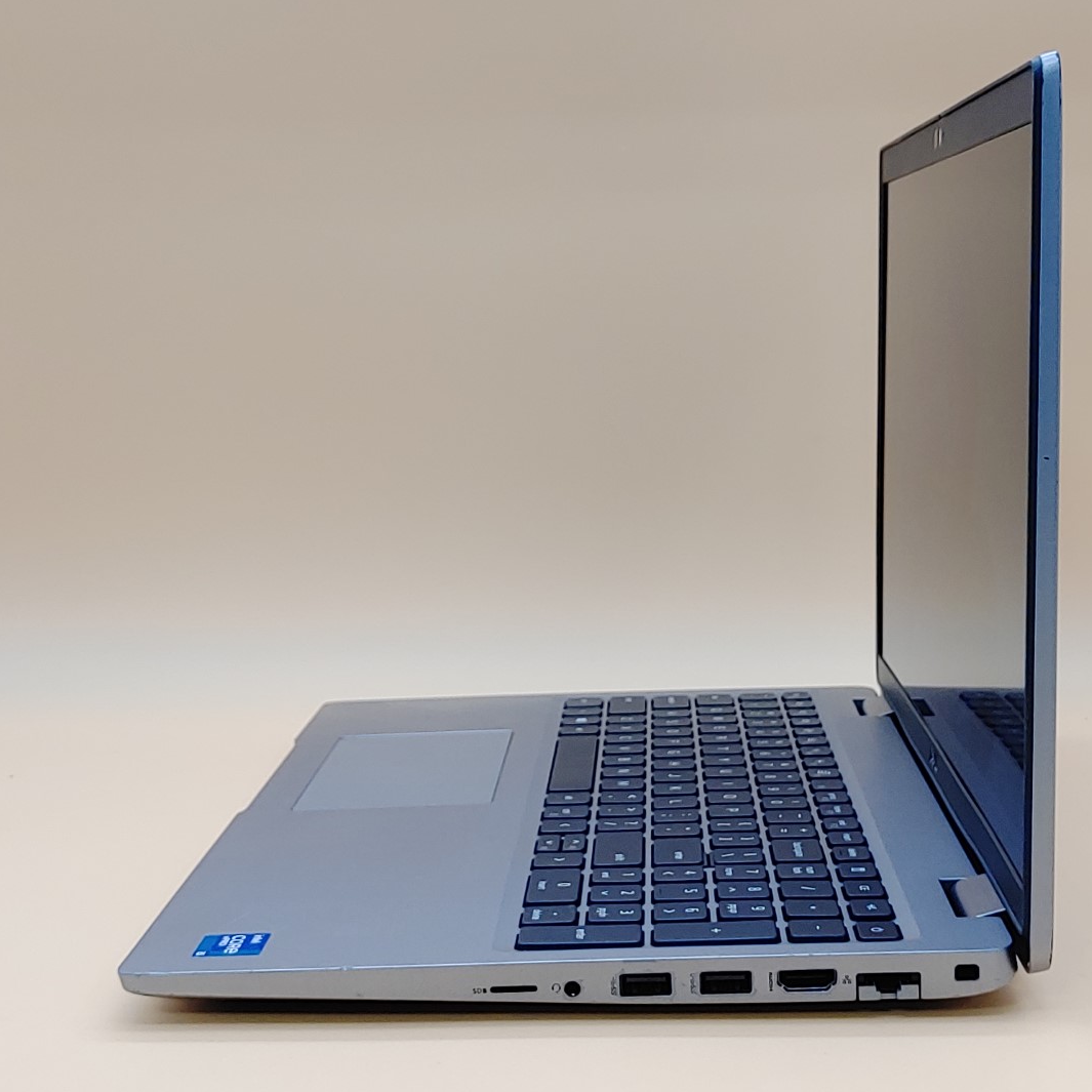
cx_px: 620
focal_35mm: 55
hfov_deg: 31.0
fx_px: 1963
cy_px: 550
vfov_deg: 31.1
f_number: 1.8
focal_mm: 4.36
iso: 50
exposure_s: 1/81
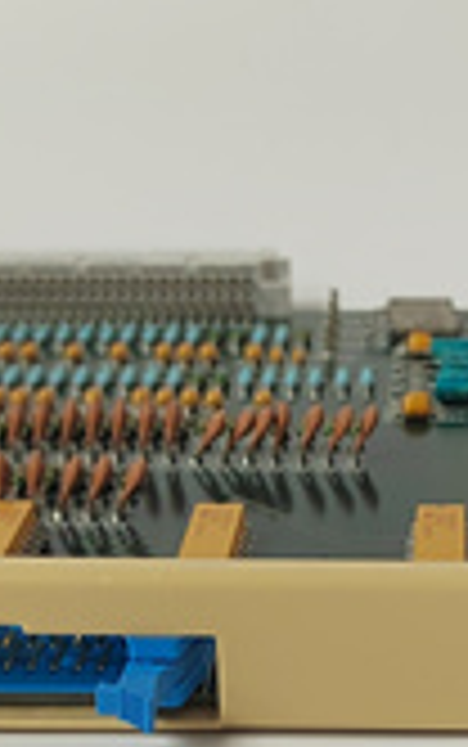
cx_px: 382
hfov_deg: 14.8
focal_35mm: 88
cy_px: 648
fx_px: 1793
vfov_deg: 23.0
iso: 2450
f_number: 1.9
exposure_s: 1/100
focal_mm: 5.52
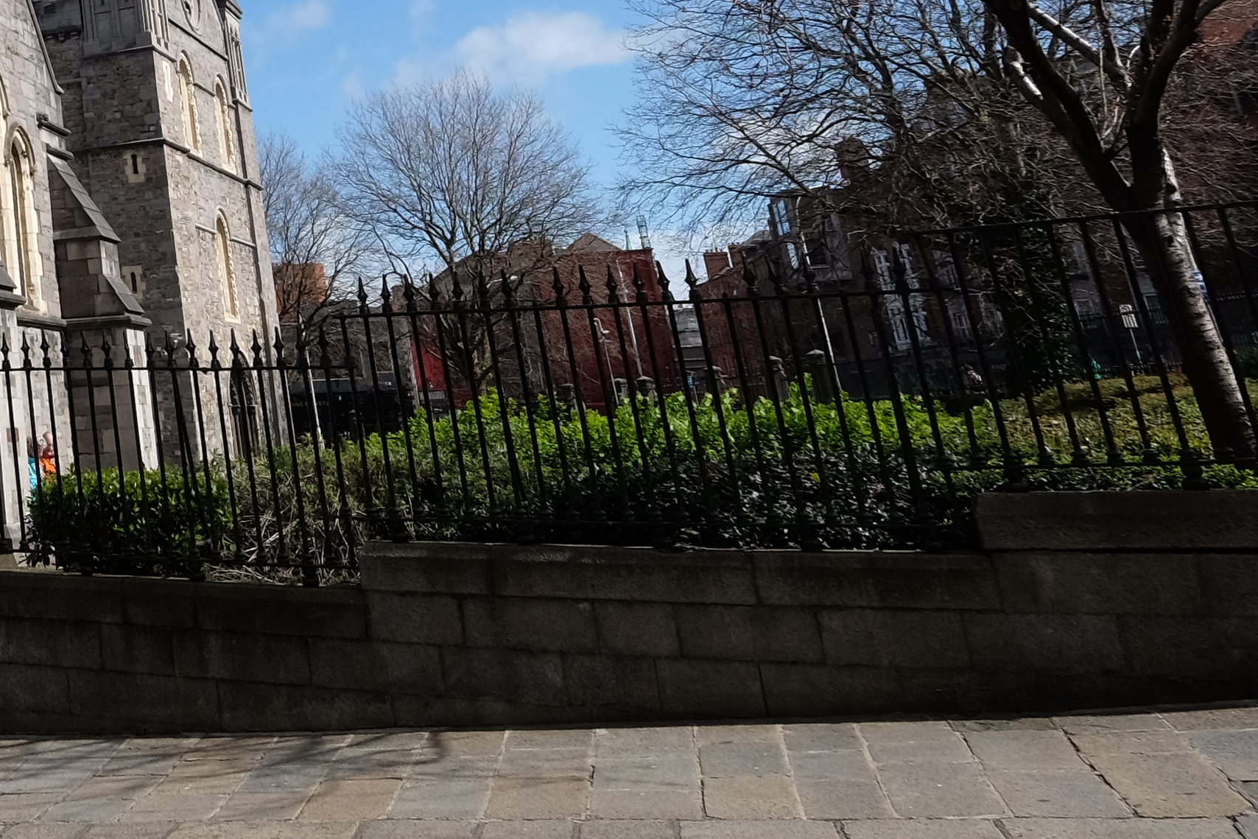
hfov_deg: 35.5
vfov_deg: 28.9
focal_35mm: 43
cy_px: -29
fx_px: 1503
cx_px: -259
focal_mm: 10
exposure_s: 1/400
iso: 200
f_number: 8
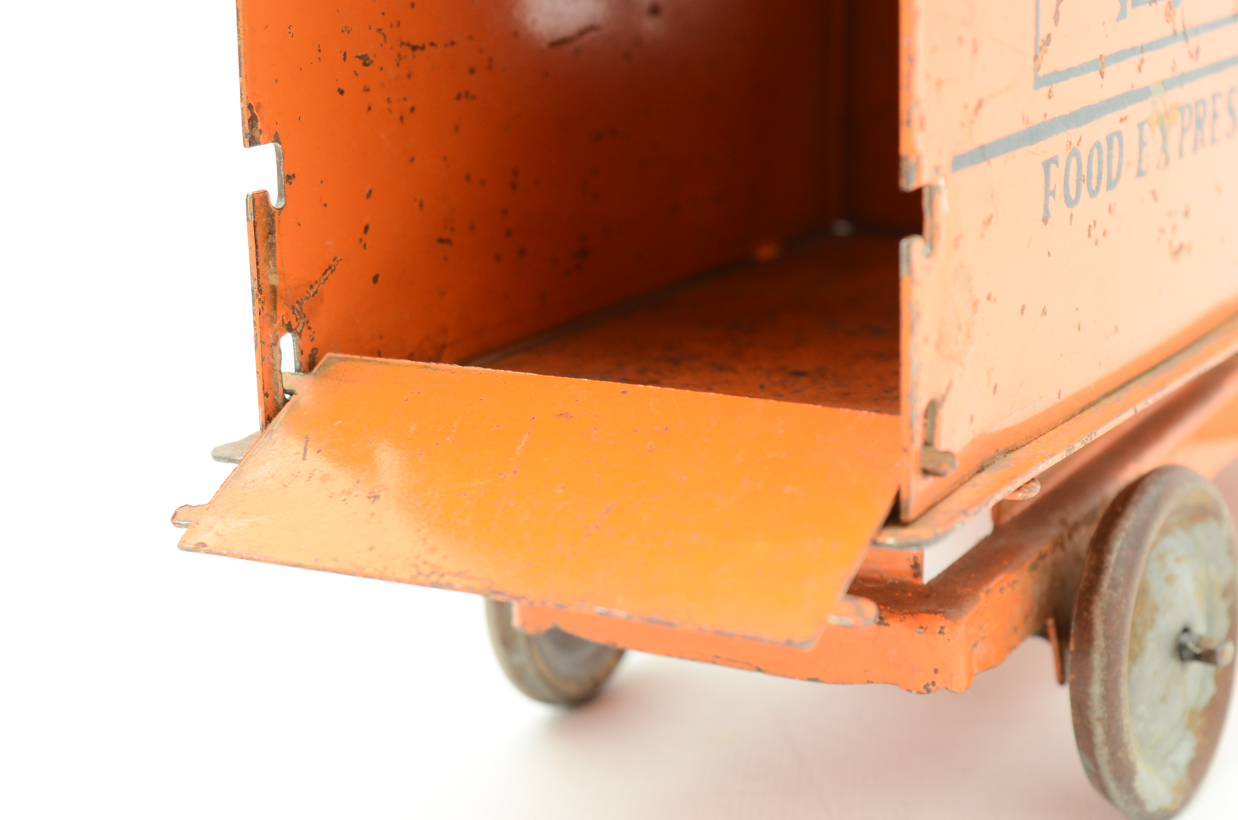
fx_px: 2831
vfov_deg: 16.5
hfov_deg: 24.7
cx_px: 619
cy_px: 410
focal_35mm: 82
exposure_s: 1/60
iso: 320
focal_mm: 55
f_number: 9
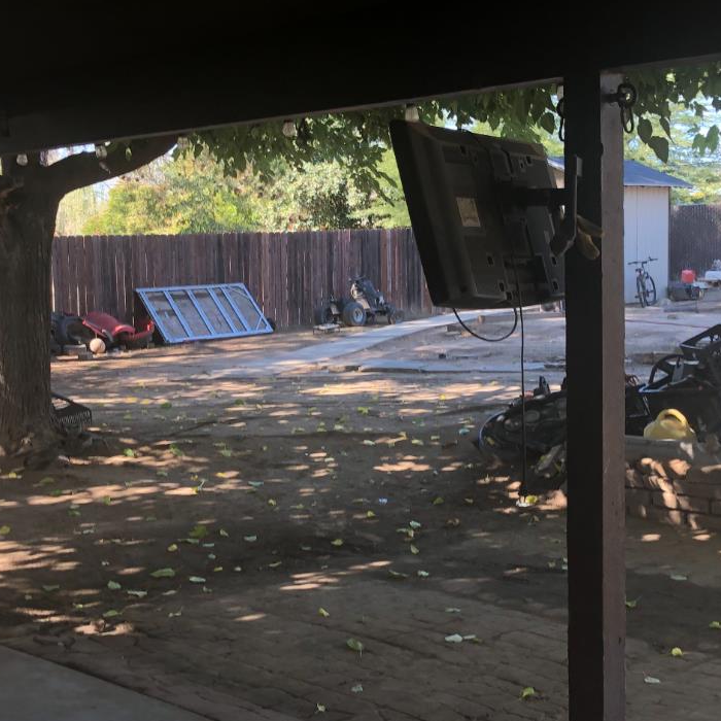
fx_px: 1249
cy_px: 376
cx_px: 410
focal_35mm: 53
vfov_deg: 32.2
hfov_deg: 32.2
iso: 40
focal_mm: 3.99
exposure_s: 1/120
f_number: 1.8
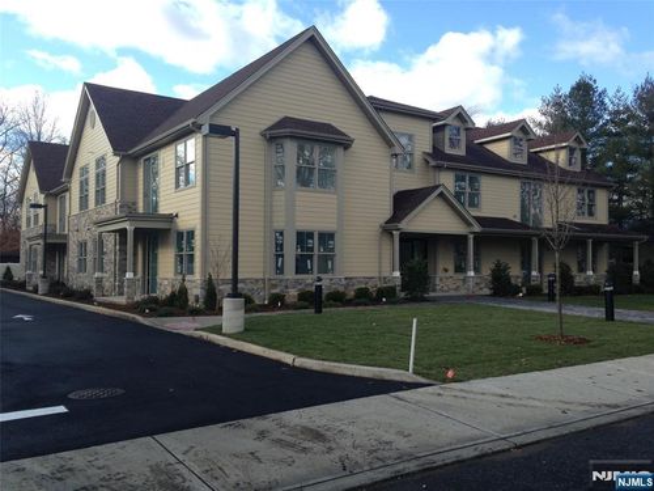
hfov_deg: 55.4
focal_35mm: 33
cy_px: 246
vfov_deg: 42.9
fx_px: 623
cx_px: 327
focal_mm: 4.12
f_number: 2.4
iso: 50
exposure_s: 1/493
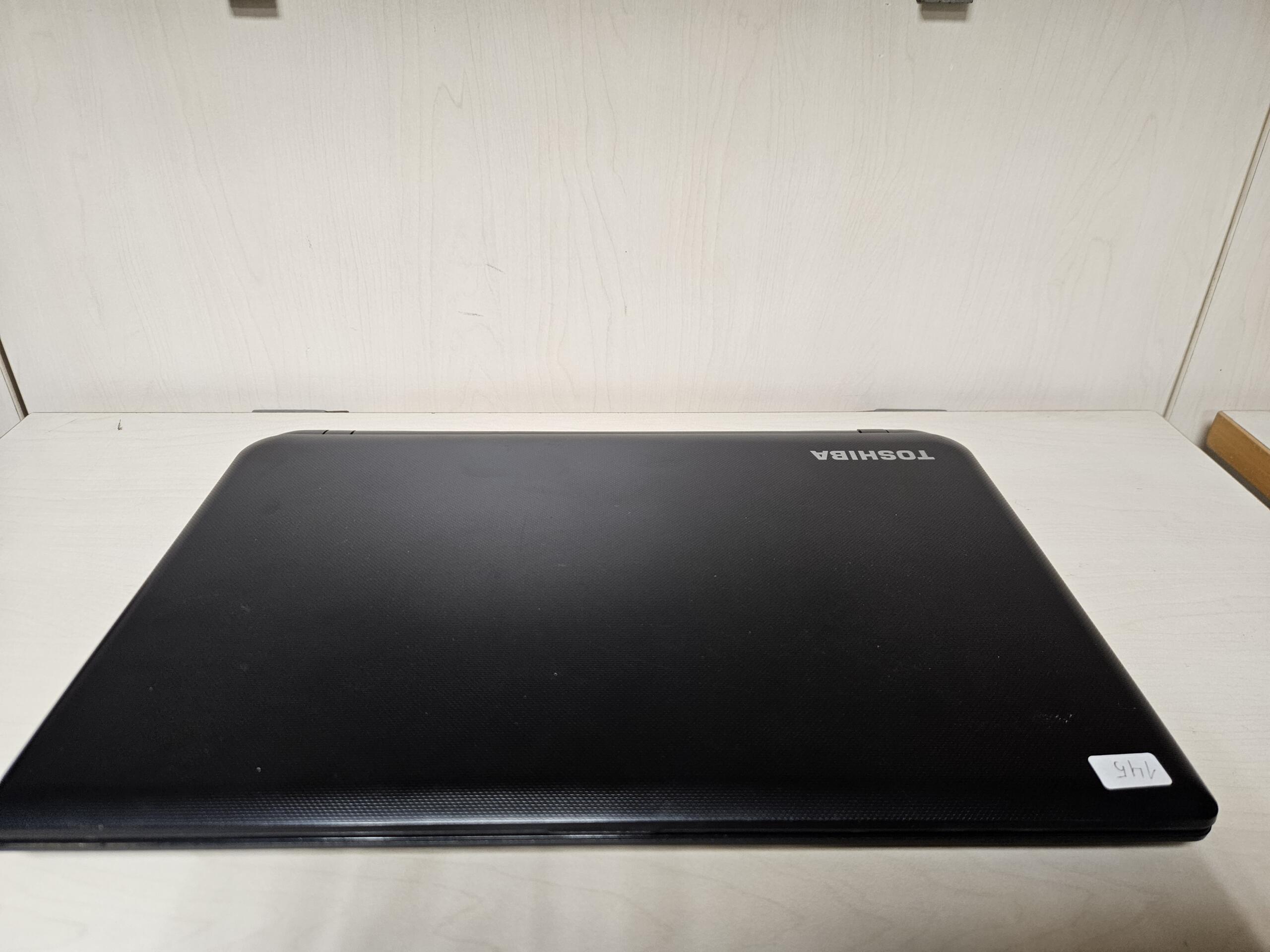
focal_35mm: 23
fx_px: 844
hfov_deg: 73.9
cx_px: 635
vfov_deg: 58.9
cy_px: 476
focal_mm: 5.4
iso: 250
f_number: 1.8
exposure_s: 1/100
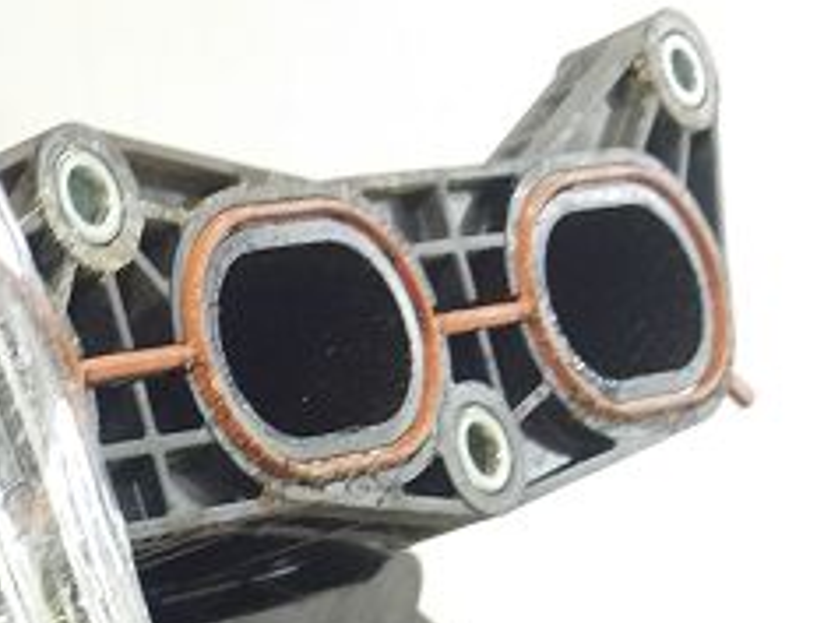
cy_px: 1049
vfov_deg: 10.3
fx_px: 3289
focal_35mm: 137
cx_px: -655
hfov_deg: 13.1
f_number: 1.79
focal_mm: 4.71
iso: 101
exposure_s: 1/50
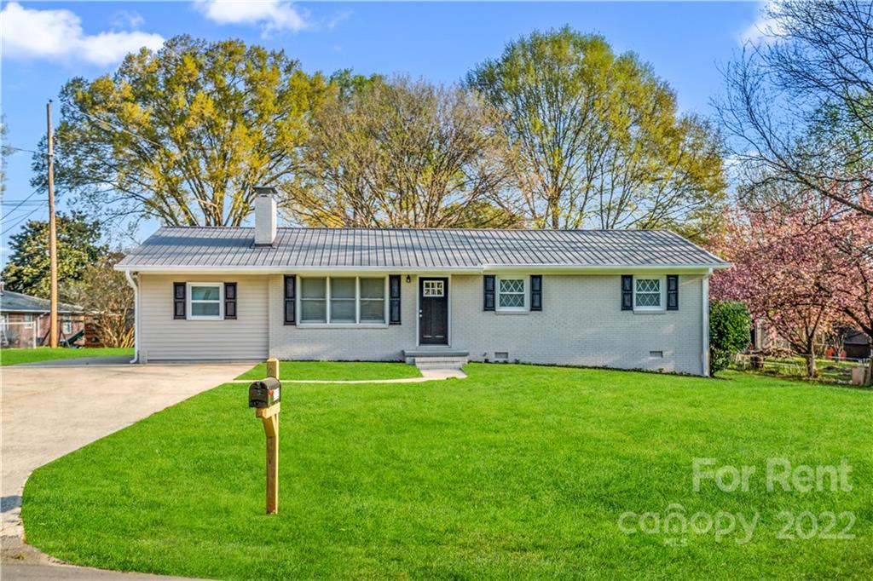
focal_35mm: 33
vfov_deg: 39.9
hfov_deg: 57.2
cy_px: 290
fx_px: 800
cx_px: 436
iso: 200
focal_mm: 33
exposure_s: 1/100
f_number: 8
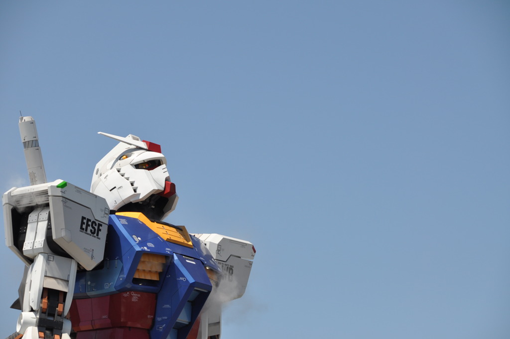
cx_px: 255
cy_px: 170
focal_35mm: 158
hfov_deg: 13.1
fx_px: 2228
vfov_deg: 8.7
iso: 200
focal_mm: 105
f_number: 8
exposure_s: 1/640
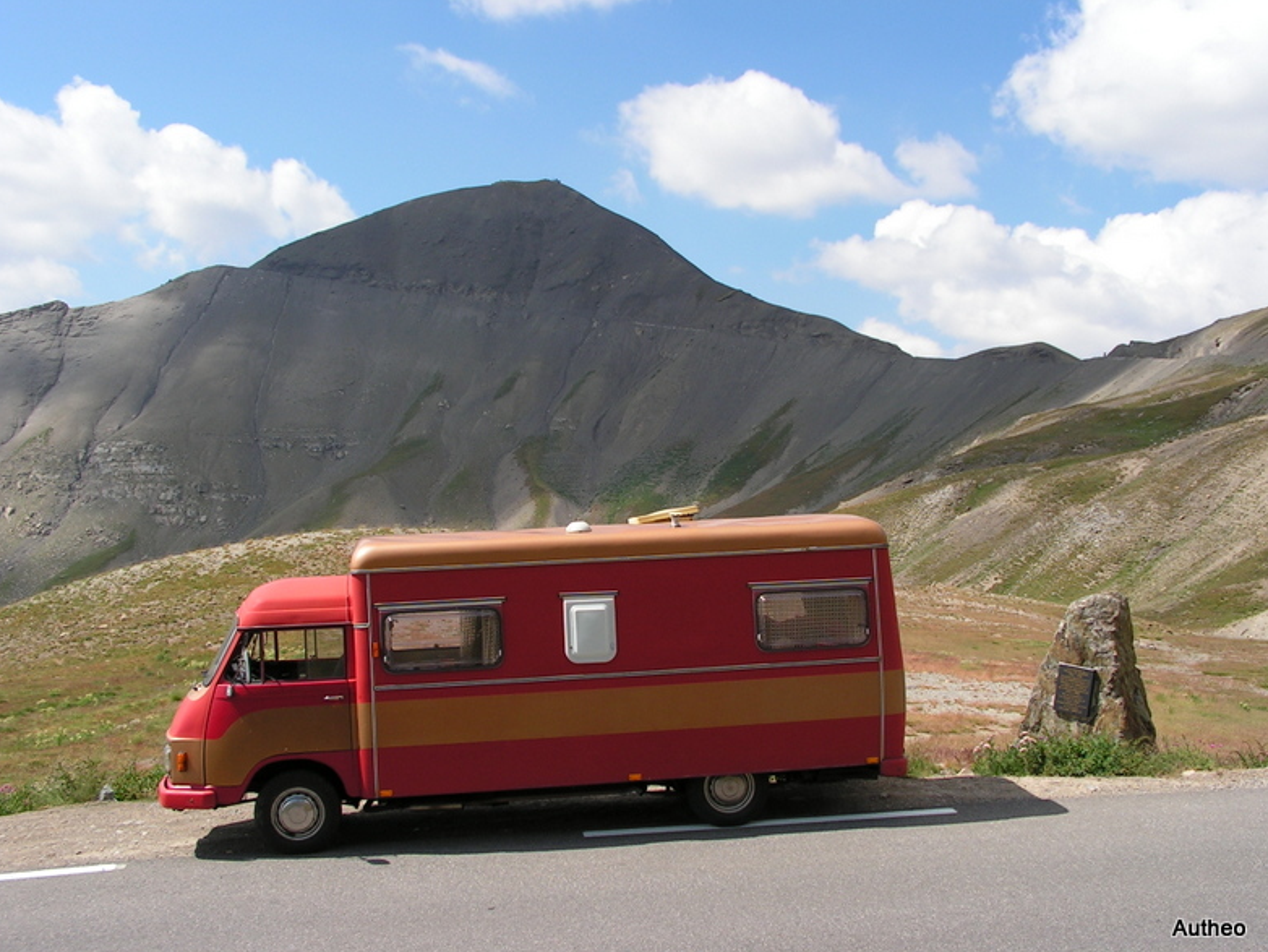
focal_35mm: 45
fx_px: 1649
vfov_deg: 32.2
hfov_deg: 42.1
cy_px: 482
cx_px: 631
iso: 64
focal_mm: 7.4
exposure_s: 1/400
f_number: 4.8
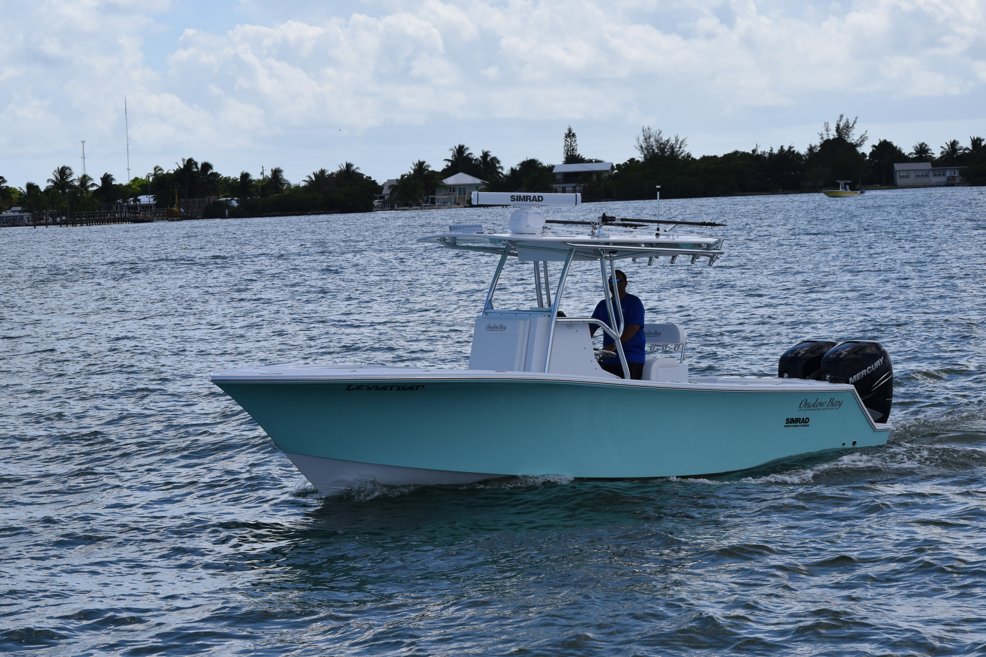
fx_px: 2876
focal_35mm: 105
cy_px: 328
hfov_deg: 19.5
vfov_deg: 13.0
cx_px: 493
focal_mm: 70
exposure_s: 1/2000
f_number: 7.1
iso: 400
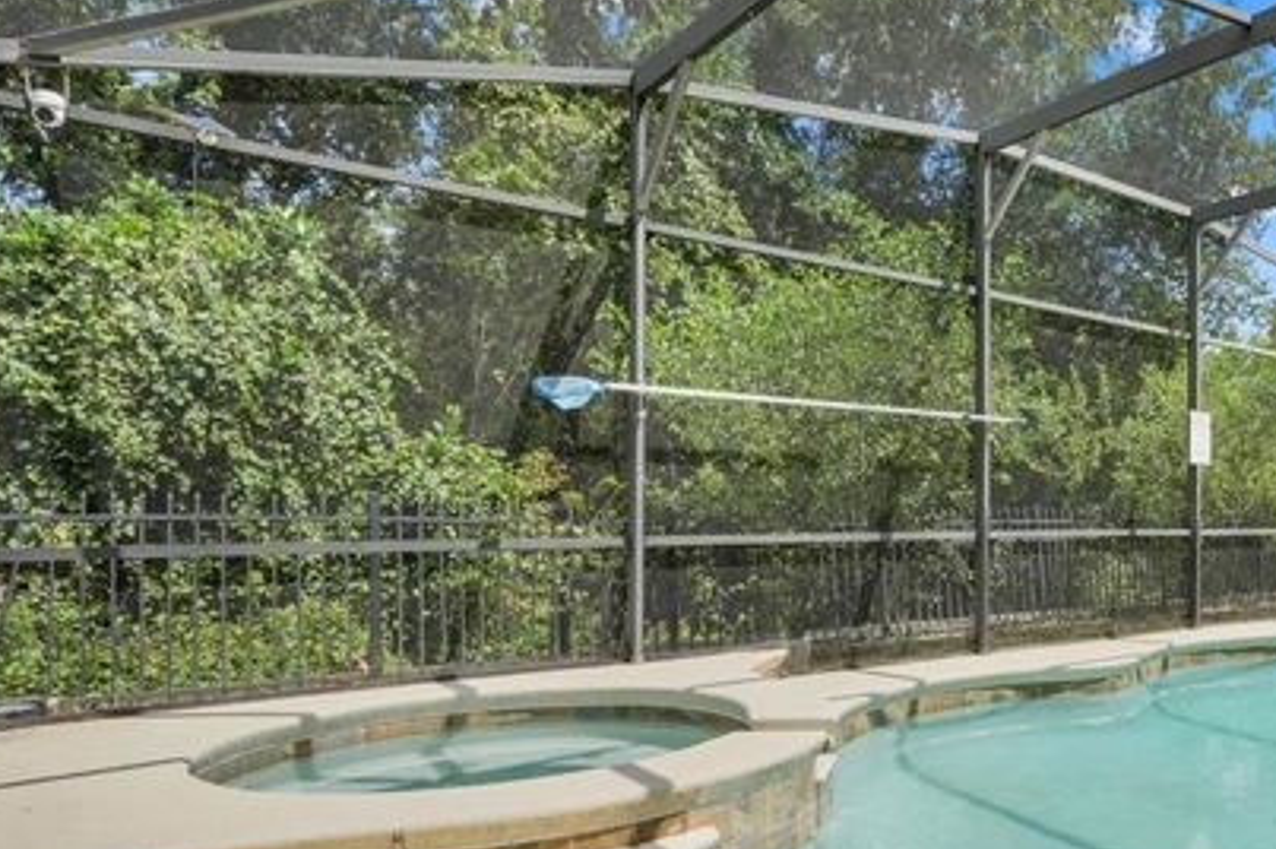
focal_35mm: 28
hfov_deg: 59.6
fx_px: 992
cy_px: 518
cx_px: 1046
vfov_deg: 46.0
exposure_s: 1/640
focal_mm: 16
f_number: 9
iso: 250
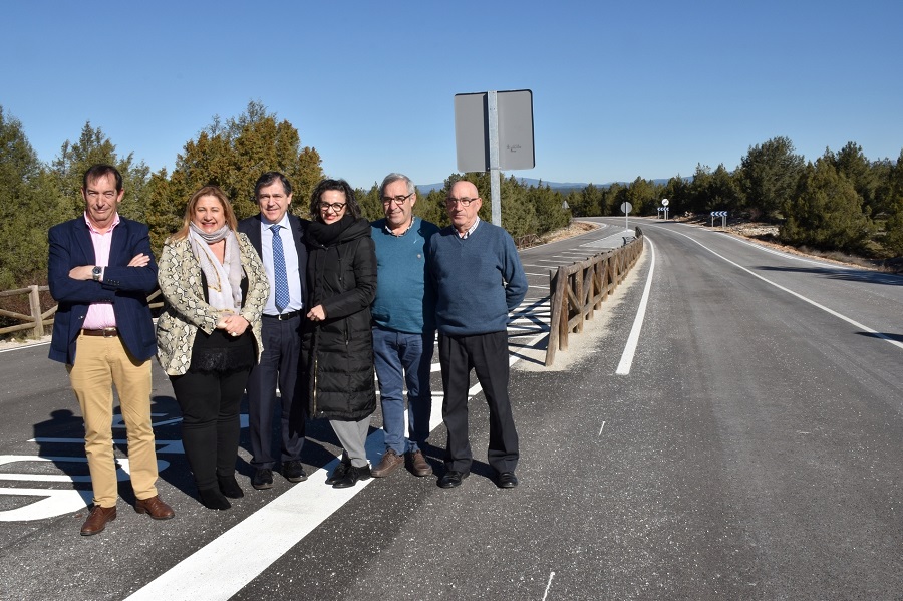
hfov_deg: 62.0
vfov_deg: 43.6
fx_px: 752
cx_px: 452
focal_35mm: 30
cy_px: 300
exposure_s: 1/200
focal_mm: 20
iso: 250
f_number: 20
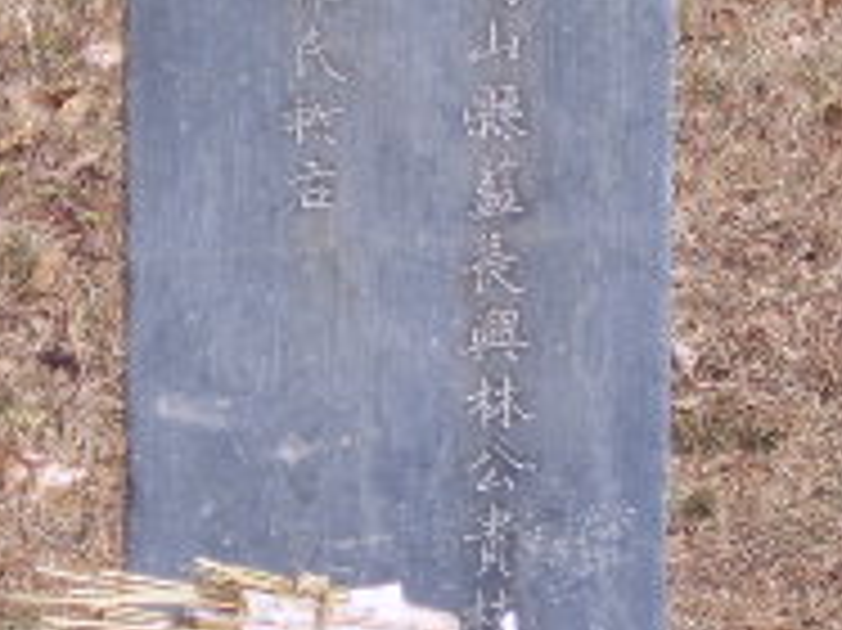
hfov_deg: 5.1
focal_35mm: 391
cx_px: 360
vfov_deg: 3.8
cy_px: 356
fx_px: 9505
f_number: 5.1
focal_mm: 23.4
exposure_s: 1/500
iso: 50
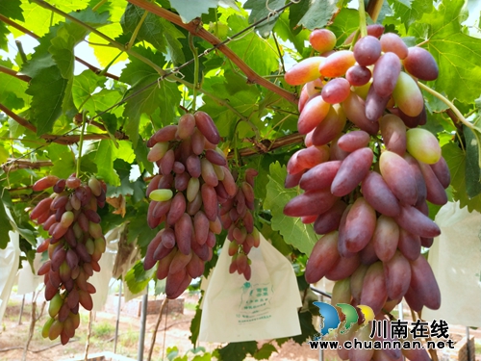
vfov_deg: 46.8
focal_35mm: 30
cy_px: 180
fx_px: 417
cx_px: 240
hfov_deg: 60.0
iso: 59
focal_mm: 3.95
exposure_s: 1/130
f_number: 1.8
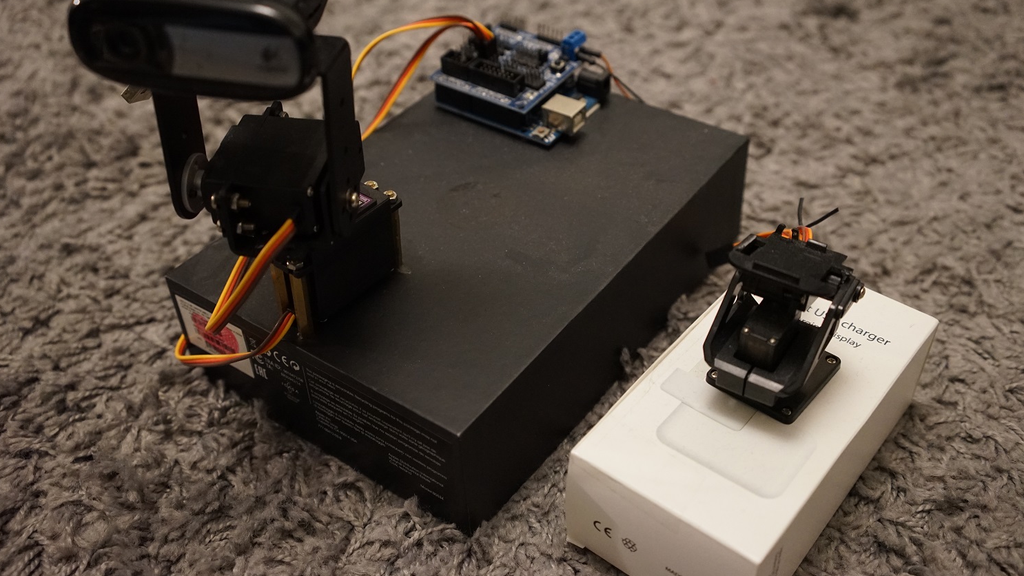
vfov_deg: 32.0
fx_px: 1005
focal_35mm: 37
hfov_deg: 54.0
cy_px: 249
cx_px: 510
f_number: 4.5
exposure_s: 1/20
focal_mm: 35
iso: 3200
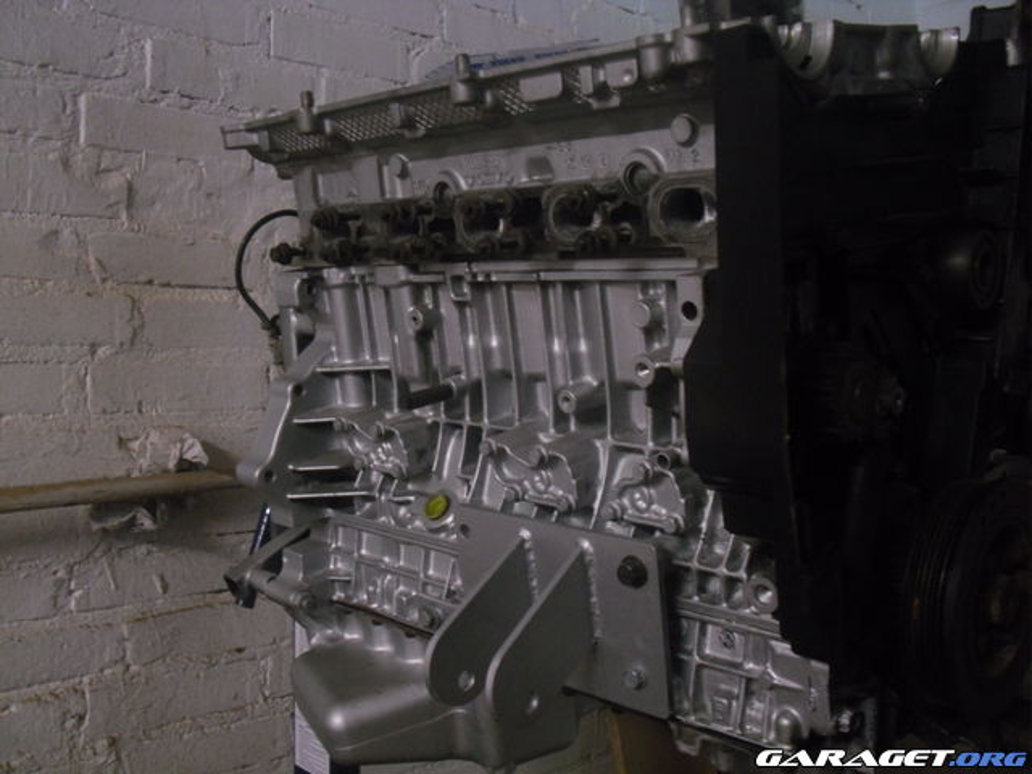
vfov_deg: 40.7
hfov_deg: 52.6
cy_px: 387
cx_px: 516
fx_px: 1043
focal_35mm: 35
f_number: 3
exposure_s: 1/18
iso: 400
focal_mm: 6.3
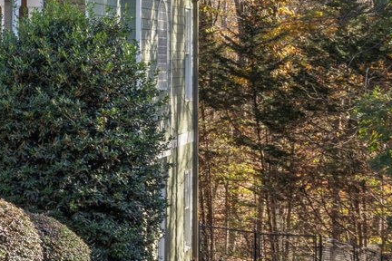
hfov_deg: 12.5
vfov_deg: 9.1
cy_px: -104
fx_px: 1601
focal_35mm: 147
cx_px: -354
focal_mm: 31
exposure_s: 1/100
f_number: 6.3
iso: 100
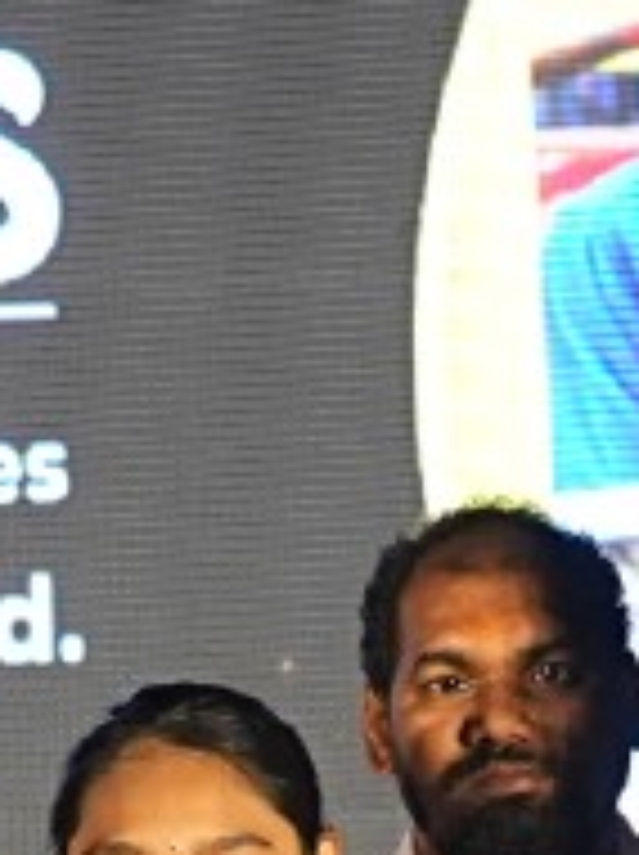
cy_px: 1361
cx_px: -97
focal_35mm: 425
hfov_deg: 3.5
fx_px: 10484
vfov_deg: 4.6
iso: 800
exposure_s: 1/200
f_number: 4
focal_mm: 40
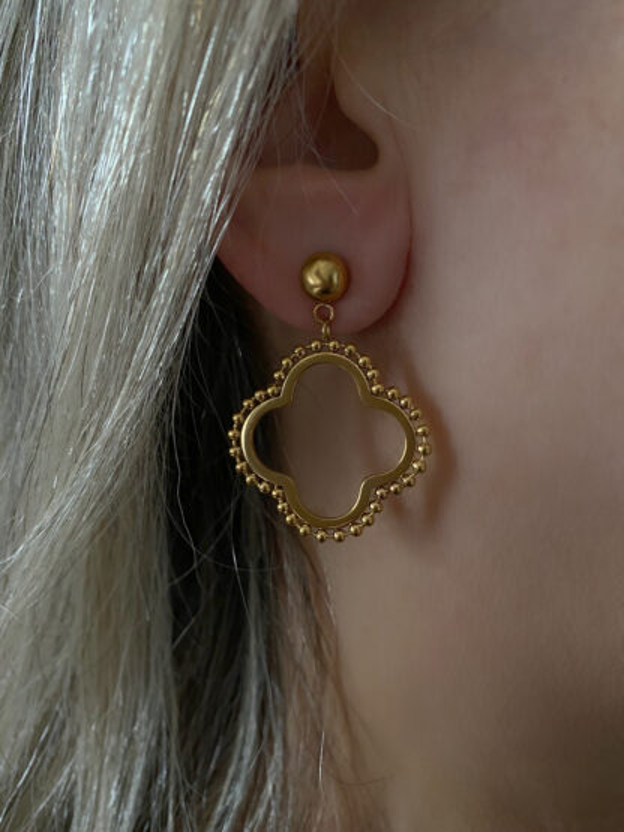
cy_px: 416
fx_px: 625
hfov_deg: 53.0
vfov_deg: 67.3
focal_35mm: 26
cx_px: 312
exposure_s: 1/60
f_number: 1.8
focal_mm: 4.25
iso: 500
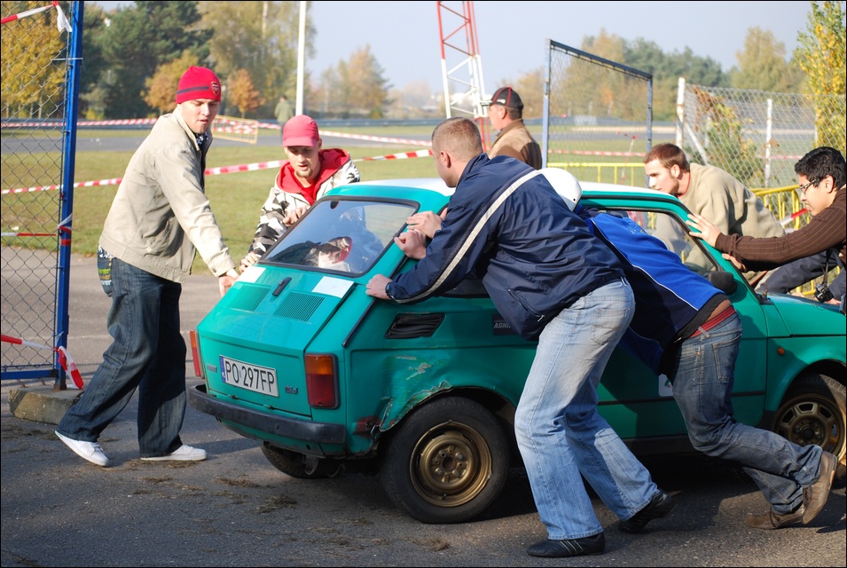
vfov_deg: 16.6
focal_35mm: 82
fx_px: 1944
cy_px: 284
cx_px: 424
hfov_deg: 24.6
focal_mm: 55
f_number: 4
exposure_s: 1/500
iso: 220
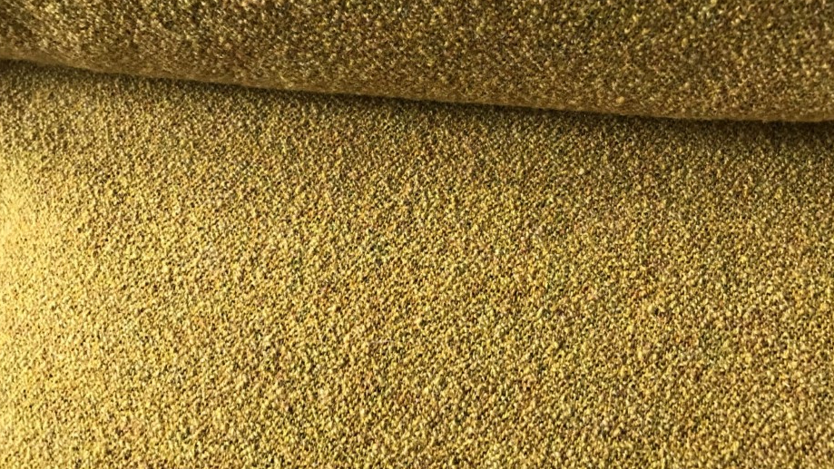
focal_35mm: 34
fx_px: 752
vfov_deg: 34.3
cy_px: 154
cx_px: 422
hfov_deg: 58.0
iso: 50
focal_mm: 3.99
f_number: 1.8
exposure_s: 1/17
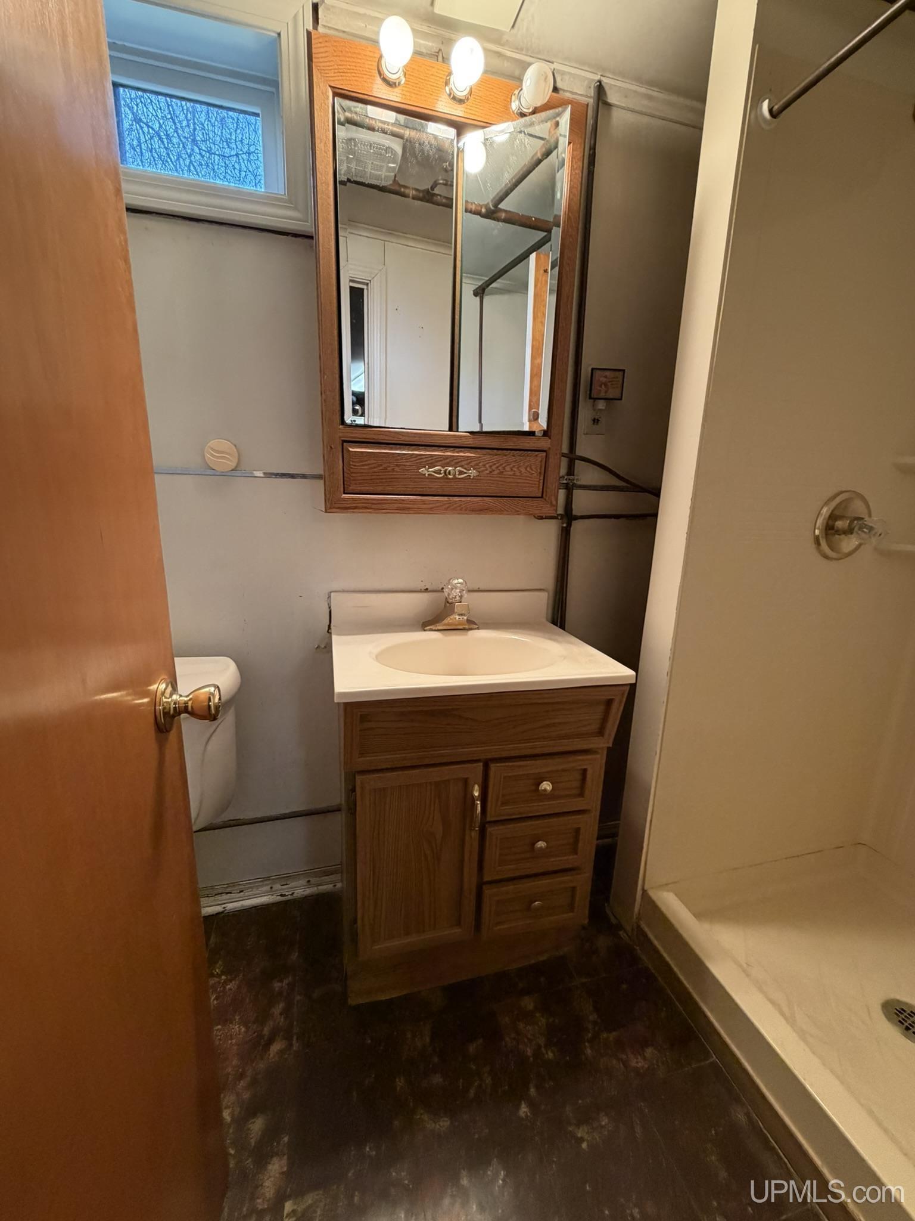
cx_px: 458
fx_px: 493
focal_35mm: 14
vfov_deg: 102.1
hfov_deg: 85.7
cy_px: 610
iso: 320
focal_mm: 2.22
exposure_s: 1/60
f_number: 2.2
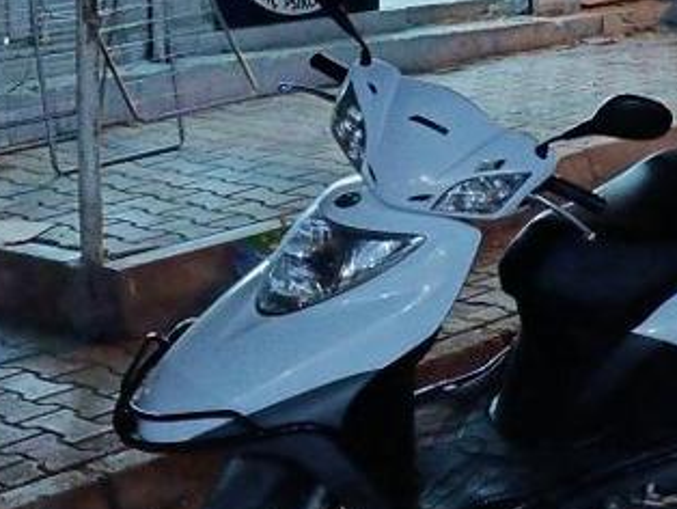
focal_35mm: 108
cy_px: -75
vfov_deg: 13.4
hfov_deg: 18.1
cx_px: 524
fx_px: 2114
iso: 1425
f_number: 1.65
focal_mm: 6.11
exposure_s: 1/50
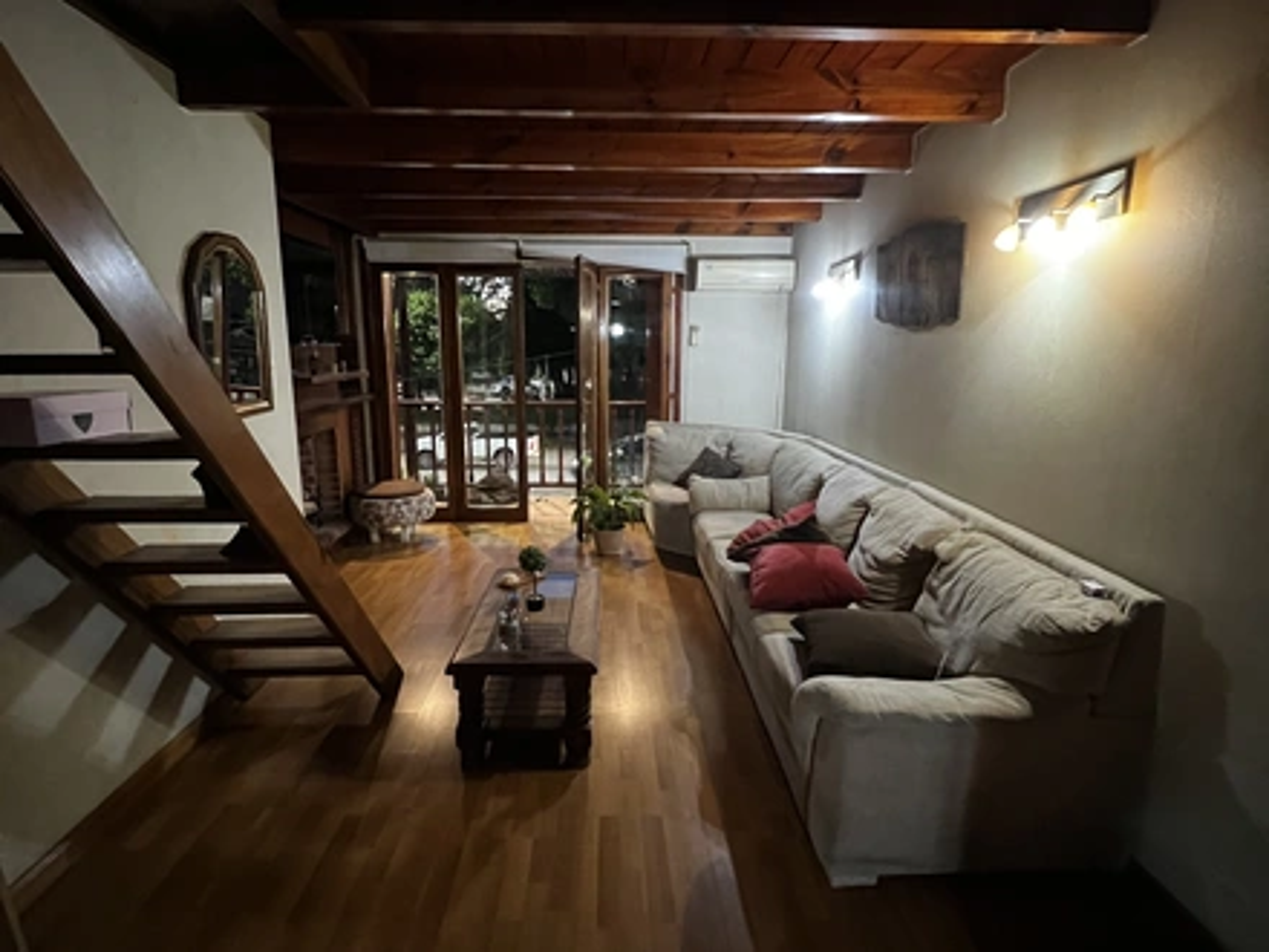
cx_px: 634
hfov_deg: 106.2
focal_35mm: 13
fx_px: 477
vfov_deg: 89.9
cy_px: 476
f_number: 1.8
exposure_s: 1/33
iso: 1000
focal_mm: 1.57
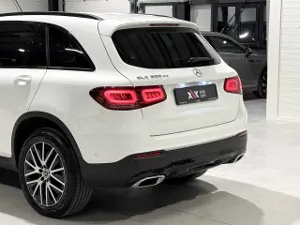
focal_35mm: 54
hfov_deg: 35.5
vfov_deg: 27.0
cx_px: 139
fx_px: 468
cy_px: 109
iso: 160
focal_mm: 6.76
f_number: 1.78
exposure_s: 1/100
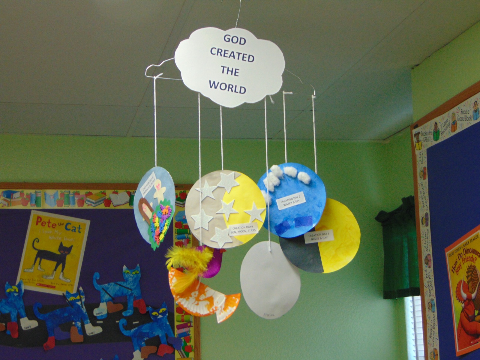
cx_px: 240
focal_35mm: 71
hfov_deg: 27.4
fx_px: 985
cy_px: 180
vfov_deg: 20.7
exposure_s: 1/30
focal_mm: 12.8
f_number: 3.7
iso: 200
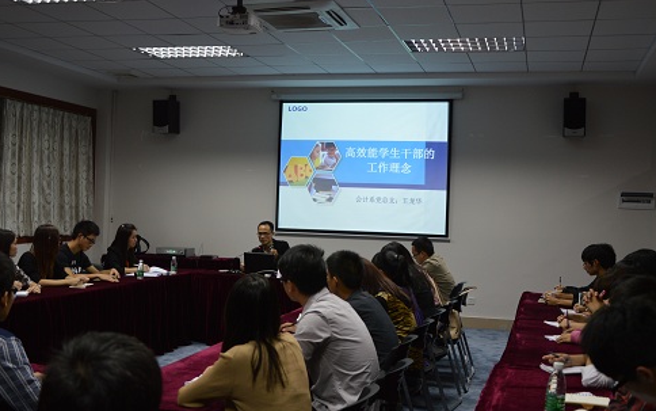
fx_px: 733
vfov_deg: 31.3
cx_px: 335
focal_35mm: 41
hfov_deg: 48.2
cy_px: 203
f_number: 4
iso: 400
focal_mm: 26
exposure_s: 1/30
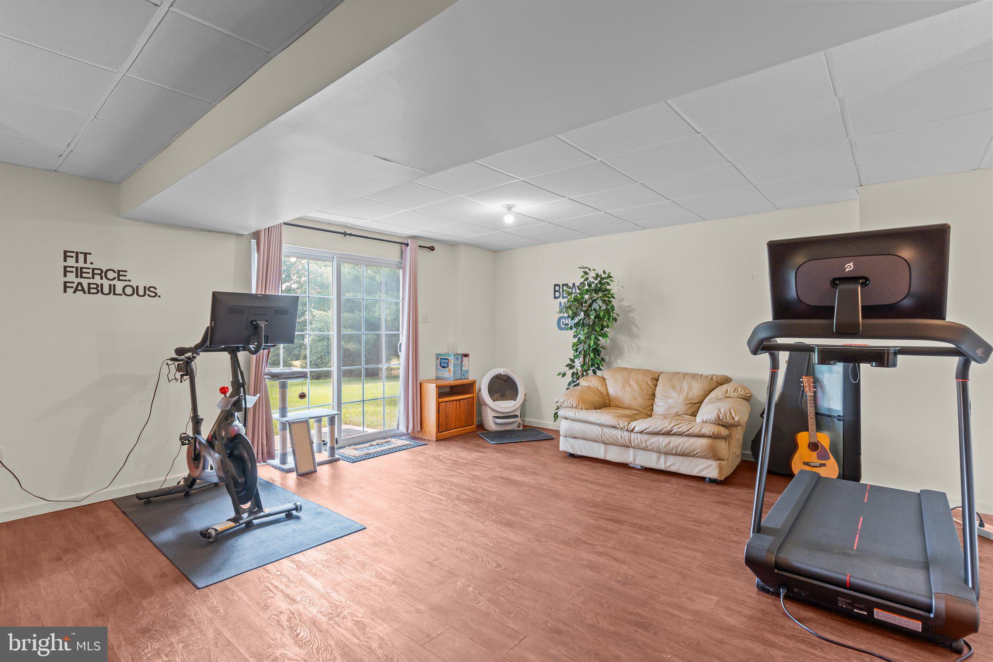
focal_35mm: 18
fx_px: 496
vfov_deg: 67.4
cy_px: 331
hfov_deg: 90.0
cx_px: 496
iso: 500
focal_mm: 18
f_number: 8
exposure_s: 1/8
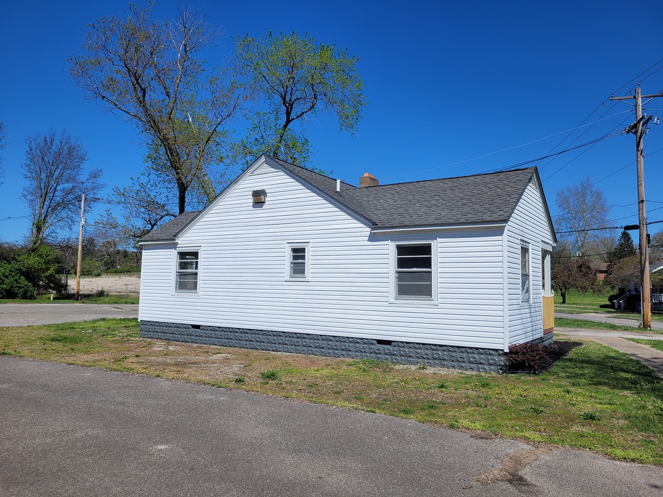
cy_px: 248
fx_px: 498
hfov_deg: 67.3
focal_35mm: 26
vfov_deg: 53.1
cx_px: 332
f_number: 1.8
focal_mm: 5.4
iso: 40
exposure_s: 1/4131
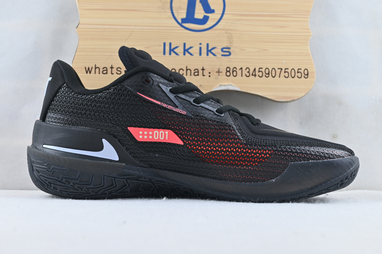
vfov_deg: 27.1
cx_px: 190
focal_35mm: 50
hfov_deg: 39.8
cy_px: 127
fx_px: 528
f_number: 5
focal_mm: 32.5
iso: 140
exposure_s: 1/40
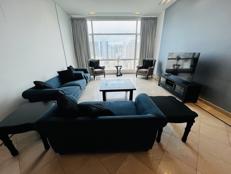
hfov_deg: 106.2
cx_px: 116
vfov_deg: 89.9
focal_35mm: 13
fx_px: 87
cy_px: 87
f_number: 1.8
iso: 32
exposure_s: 1/109
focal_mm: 1.57
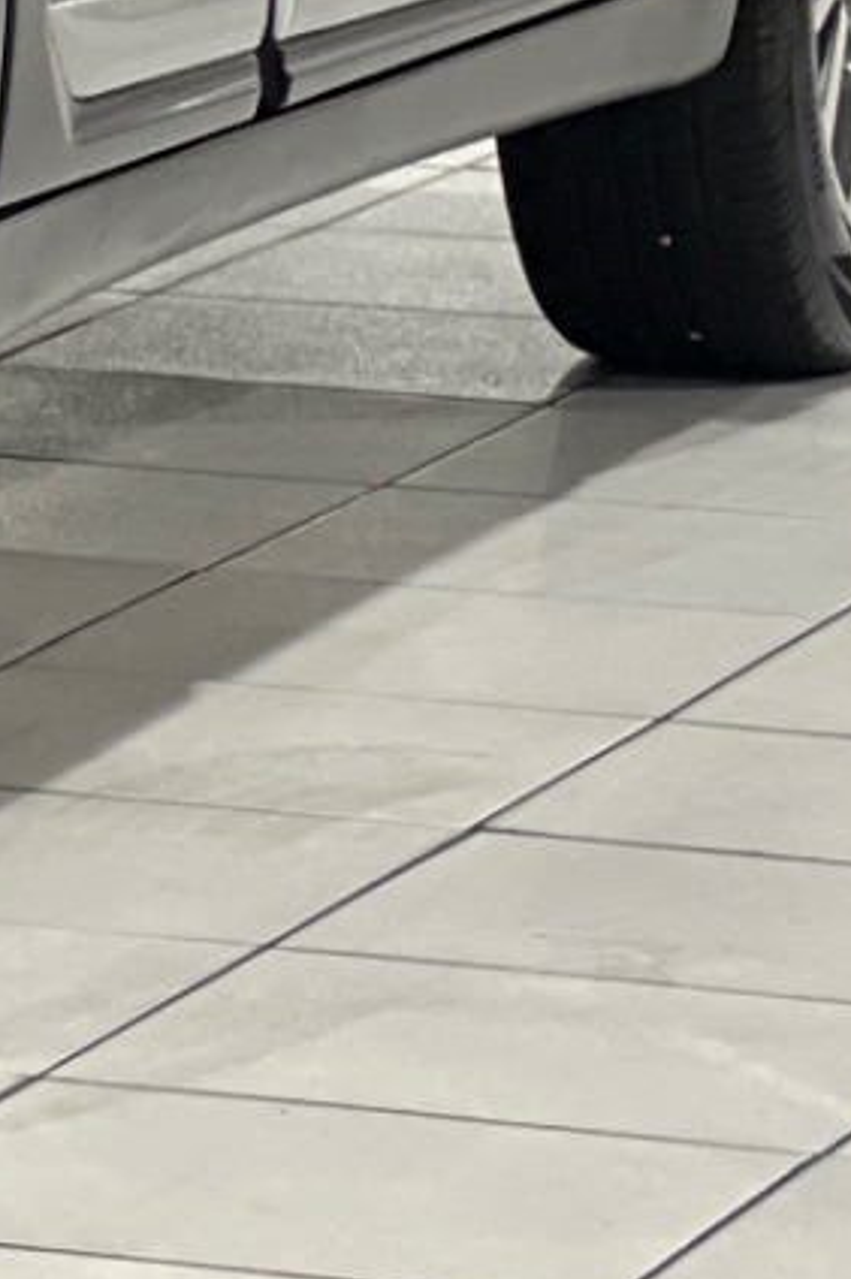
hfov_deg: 3.7
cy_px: -570
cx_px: -1385
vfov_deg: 5.6
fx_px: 12891
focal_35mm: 363
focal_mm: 9
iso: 400
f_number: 2.8
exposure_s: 1/24
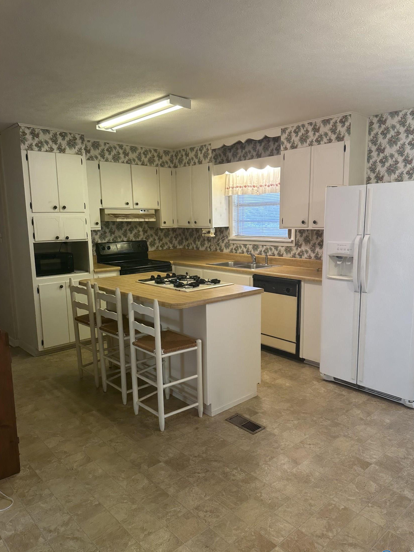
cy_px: 280
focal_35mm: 25
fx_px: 399
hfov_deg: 54.9
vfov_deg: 69.4
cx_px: 213
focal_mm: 6.86
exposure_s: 1/60
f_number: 1.78
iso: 125
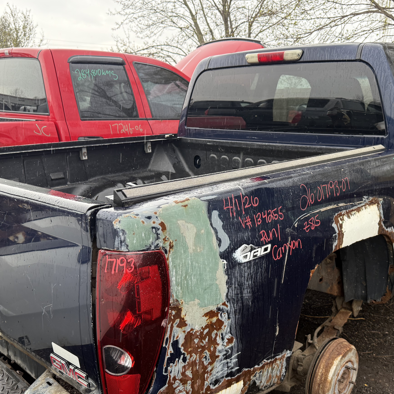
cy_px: 224
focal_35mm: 35
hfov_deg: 47.1
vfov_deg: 47.1
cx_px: 223
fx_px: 451
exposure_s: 1/273
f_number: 1.78
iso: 100
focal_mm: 6.76
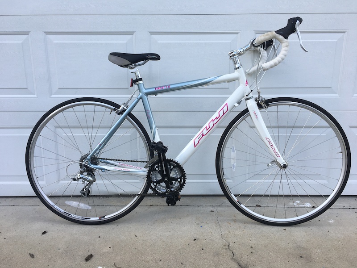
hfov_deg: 61.7
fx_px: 299
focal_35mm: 29
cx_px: 178
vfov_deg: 48.2
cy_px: 134
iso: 25
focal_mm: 4.15
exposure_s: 1/281
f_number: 2.2
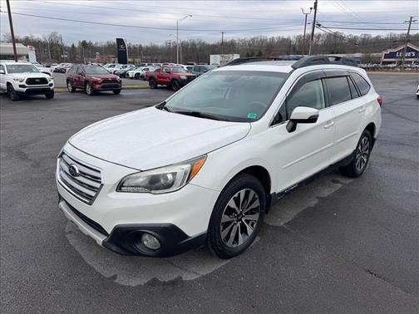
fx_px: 291
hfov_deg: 71.6
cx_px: 210
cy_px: 157
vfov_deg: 56.8
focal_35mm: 24
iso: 80
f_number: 1.78
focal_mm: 6.76
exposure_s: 1/2105
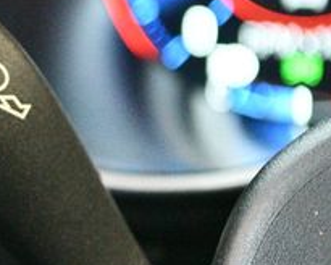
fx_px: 2067
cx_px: -145
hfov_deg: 9.0
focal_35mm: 211
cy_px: 137
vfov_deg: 7.3
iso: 12800
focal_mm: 48
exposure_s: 1/50
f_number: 5.6
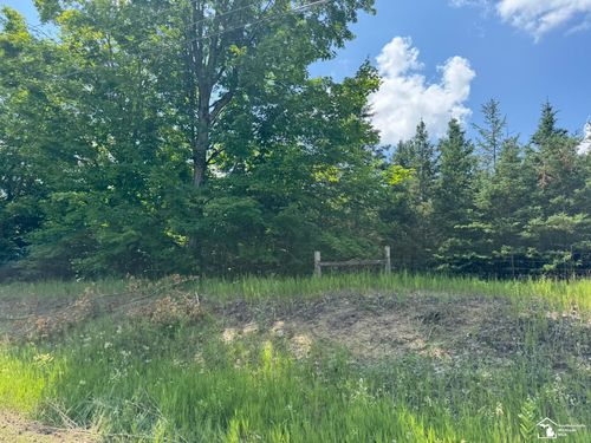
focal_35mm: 24
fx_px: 410
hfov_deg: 71.6
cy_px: 222
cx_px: 296
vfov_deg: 56.8
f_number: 1.78
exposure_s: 1/1488
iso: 80
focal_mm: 6.76
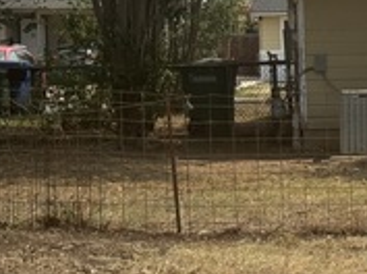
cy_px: 127
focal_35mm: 174
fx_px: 1841
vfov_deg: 8.5
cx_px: 498
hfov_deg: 11.1
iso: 64
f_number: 1.78
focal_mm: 6.76
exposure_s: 1/4608
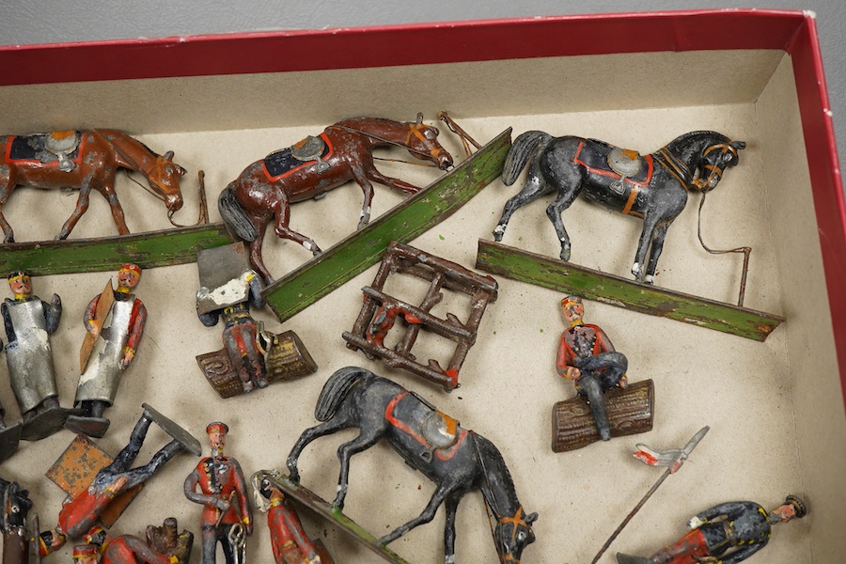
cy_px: 282
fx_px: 1057
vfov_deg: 29.9
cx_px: 423
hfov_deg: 43.6
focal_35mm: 45
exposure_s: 1/125
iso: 1250
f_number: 8
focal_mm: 30
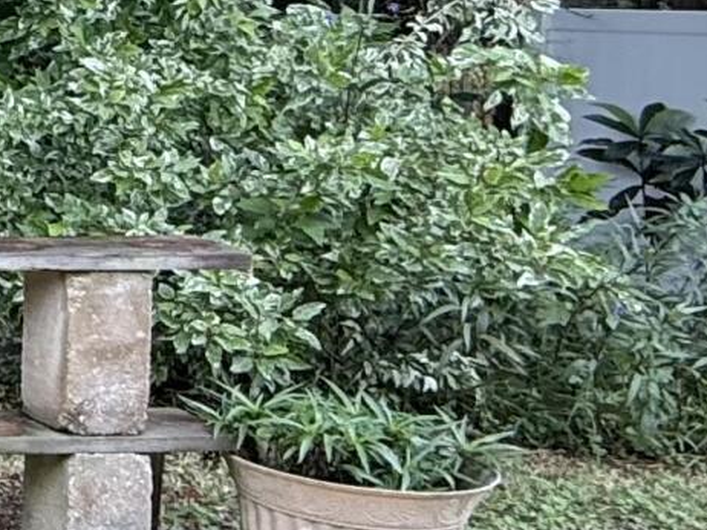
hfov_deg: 14.1
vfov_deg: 16.0
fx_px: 1858
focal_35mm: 91
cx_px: -1027
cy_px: 28
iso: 50
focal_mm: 2.22
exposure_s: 1/99
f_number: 2.2
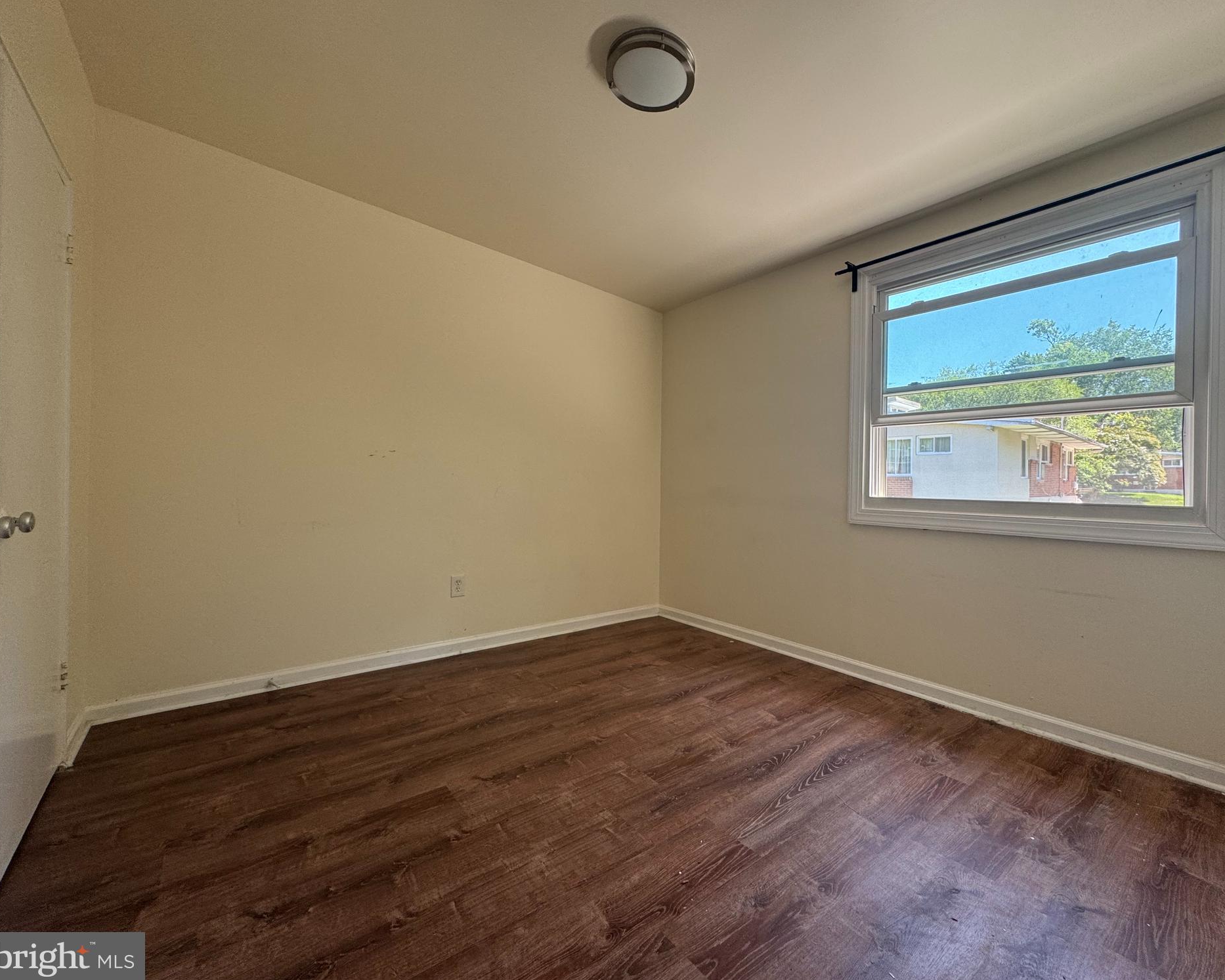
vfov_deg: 84.0
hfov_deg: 96.7
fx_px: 544
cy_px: 482
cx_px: 653
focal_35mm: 15
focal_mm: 2.22
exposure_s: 1/99
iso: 125
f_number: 2.2
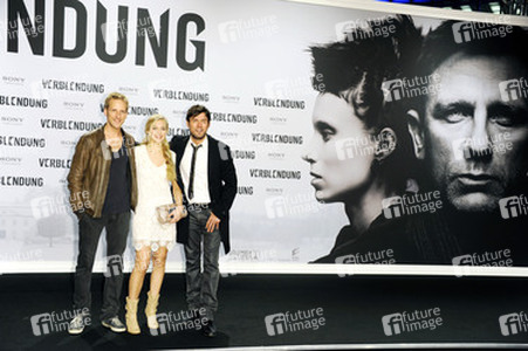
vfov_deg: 31.8
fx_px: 616
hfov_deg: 46.4
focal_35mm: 42
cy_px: 176
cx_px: 264
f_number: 5.6
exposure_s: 1/160
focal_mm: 42
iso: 1000
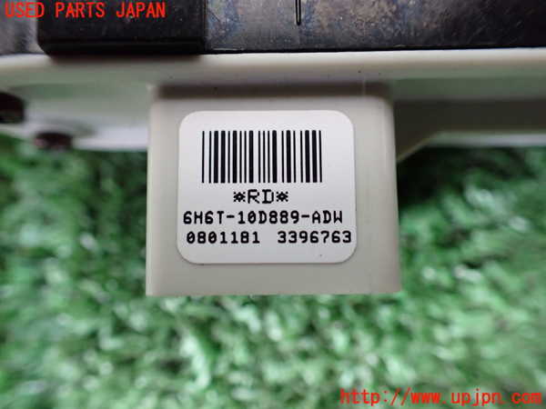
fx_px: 473
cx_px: 273
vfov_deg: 46.8
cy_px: 204
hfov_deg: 60.0
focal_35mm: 30
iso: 800
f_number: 2.3
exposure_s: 1/60
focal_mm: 5.4
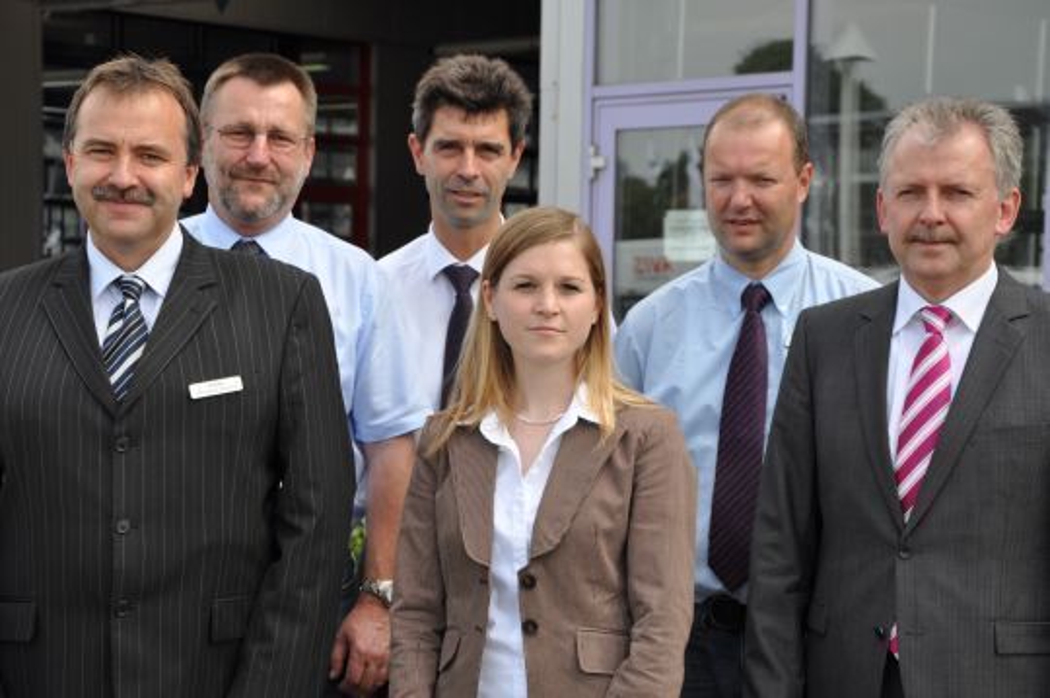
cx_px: 525
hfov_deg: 26.0
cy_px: 349
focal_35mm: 78
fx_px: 2273
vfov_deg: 17.5
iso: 200
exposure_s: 1/200
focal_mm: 52
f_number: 7.1
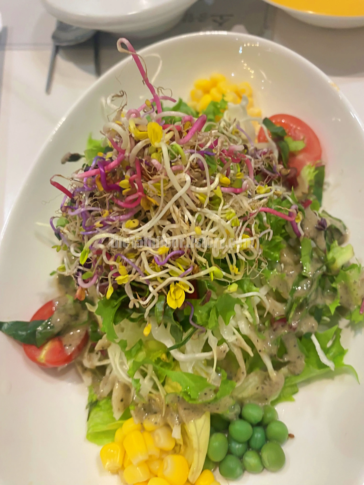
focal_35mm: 25
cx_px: 182
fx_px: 351
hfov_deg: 54.9
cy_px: 242
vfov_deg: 69.4
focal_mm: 4.25
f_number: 1.8
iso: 100
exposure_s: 1/60
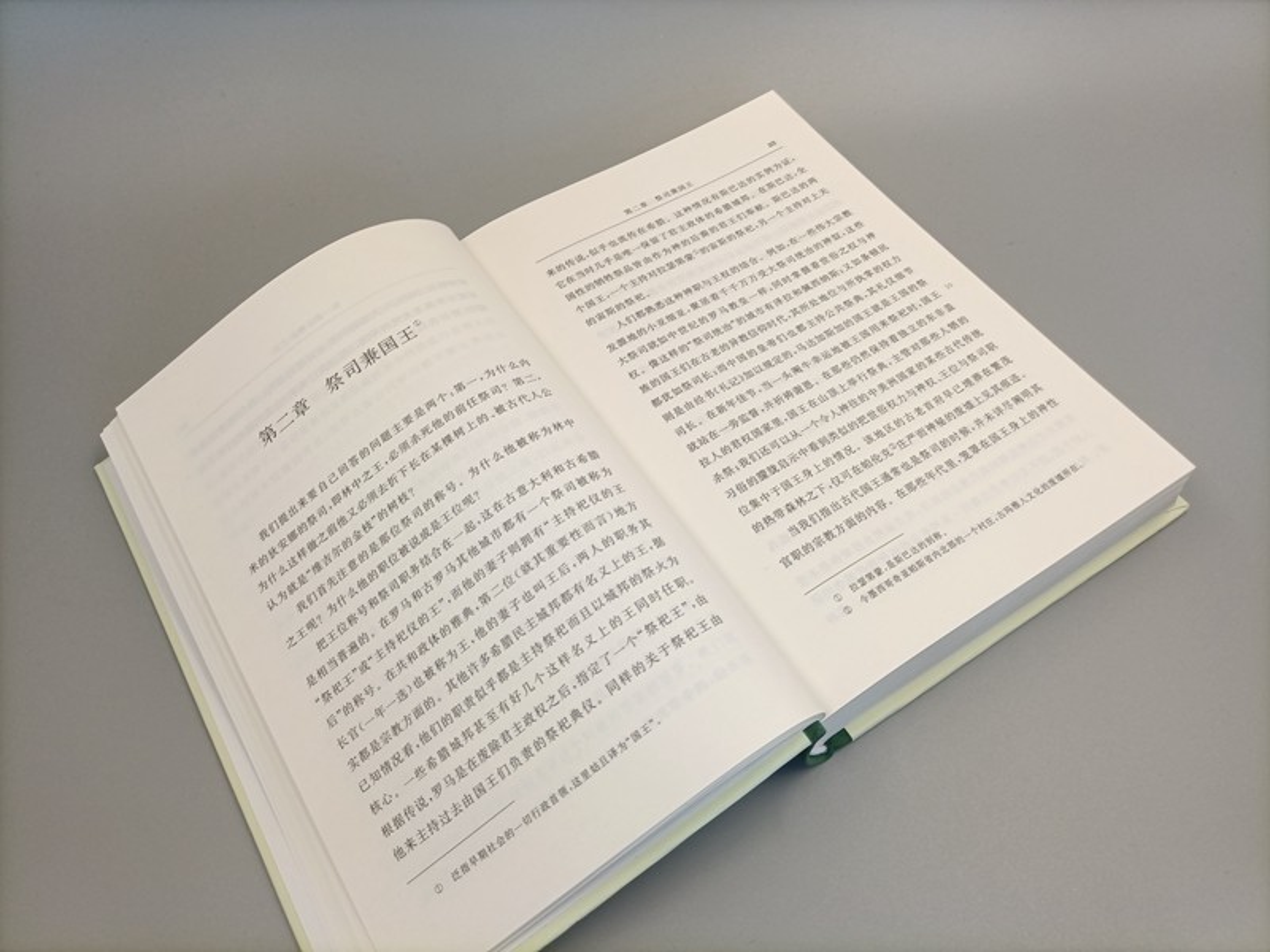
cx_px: 635
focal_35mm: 26
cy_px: 476
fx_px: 954
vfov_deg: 53.1
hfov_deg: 67.3
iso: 167
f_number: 1.8
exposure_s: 1/50
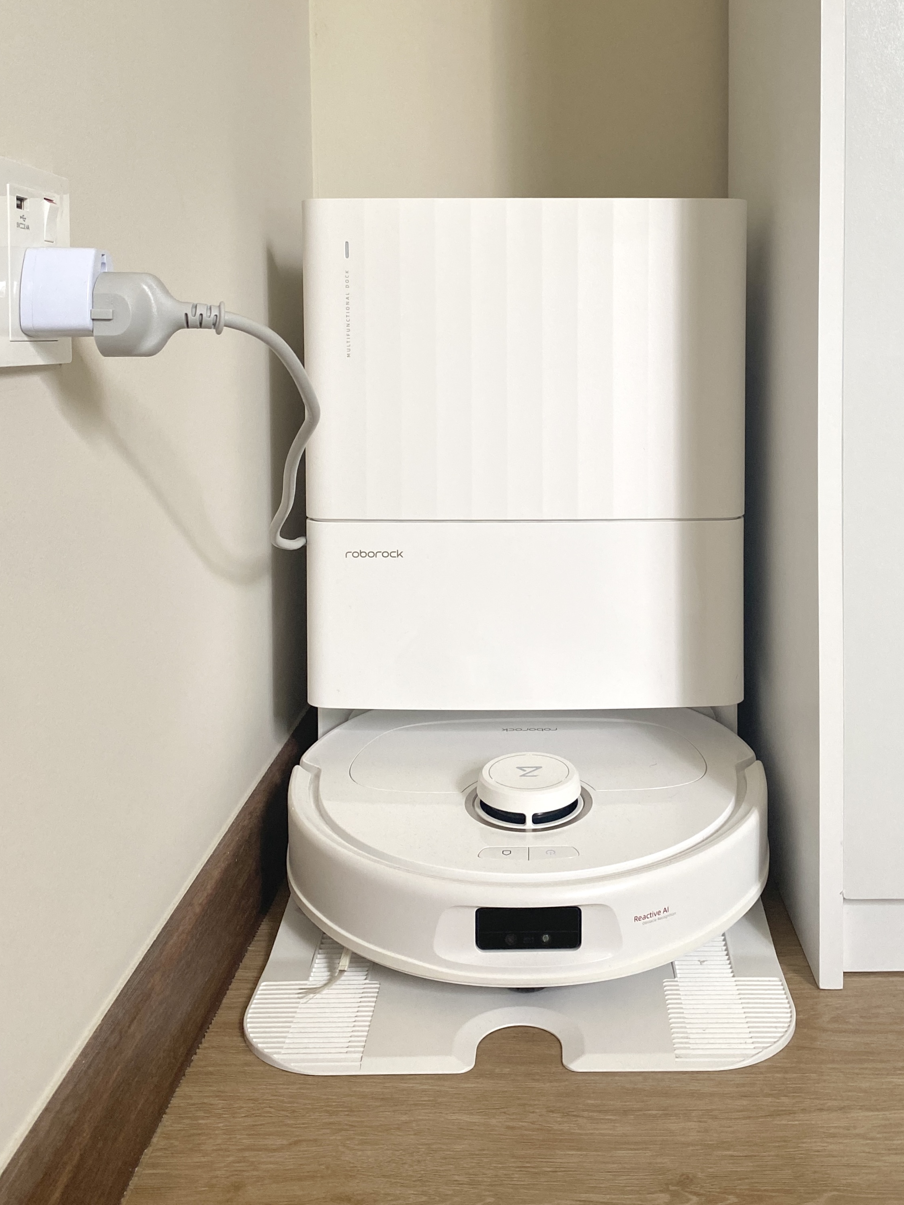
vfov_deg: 58.2
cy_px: 528
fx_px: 1080
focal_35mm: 31
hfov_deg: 45.3
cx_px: 521
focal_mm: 4.25
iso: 125
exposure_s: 1/116
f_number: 1.8
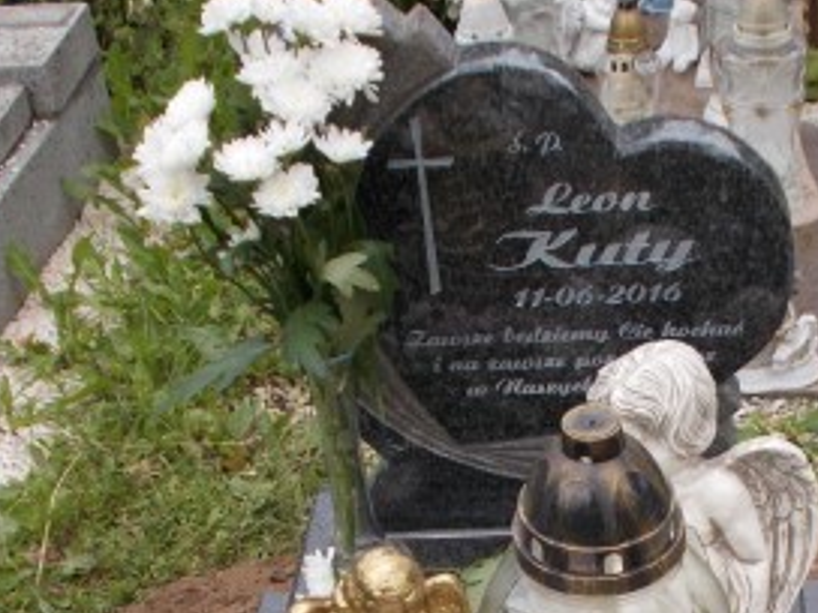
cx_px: 544
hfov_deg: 24.3
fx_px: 1890
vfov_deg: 17.9
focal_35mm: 80
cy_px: 652
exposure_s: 1/80
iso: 80
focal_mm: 6
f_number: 9.2
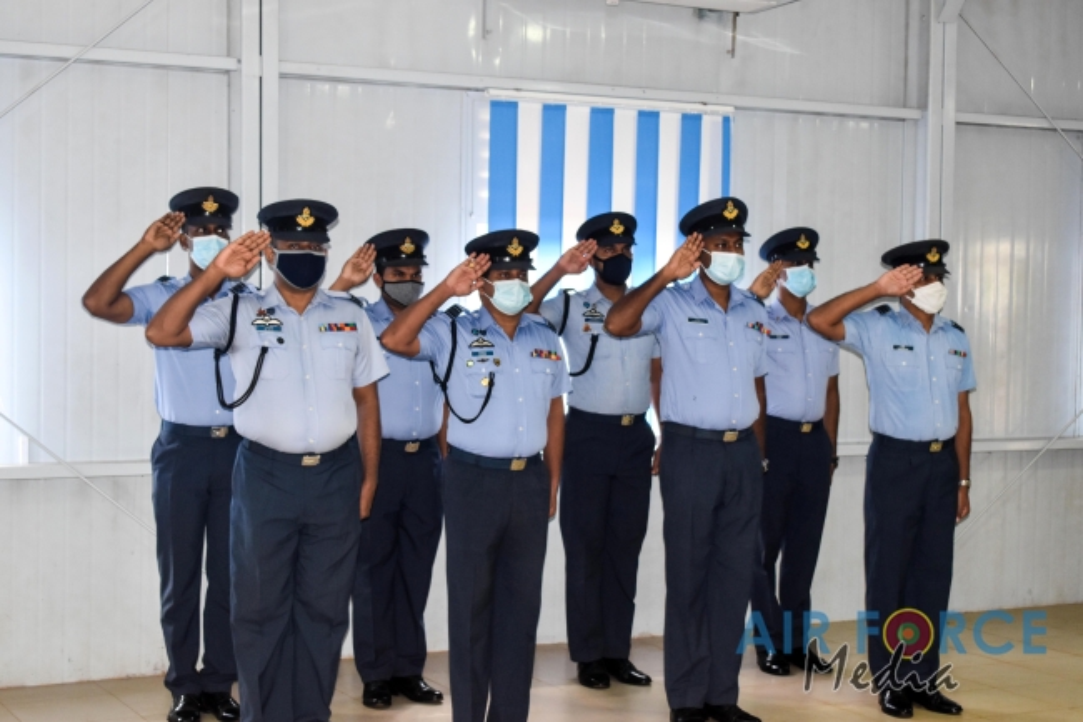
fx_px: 1804
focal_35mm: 60
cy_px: 361
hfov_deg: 33.4
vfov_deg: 22.6
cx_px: 542
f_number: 5
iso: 1000
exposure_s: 1/60
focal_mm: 40
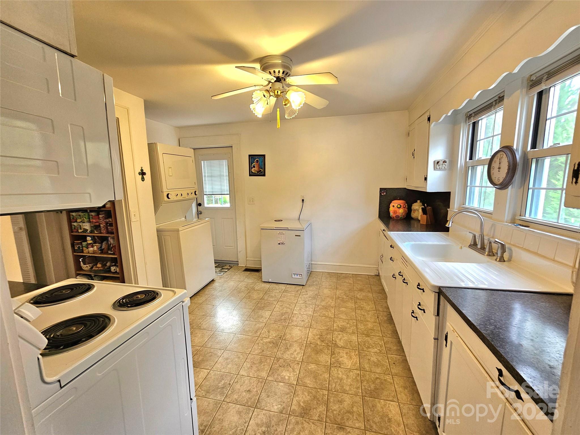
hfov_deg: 106.2
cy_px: 218
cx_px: 290
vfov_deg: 89.9
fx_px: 218
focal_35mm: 13
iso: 160
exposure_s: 1/60.2
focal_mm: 2.2
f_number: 2.2
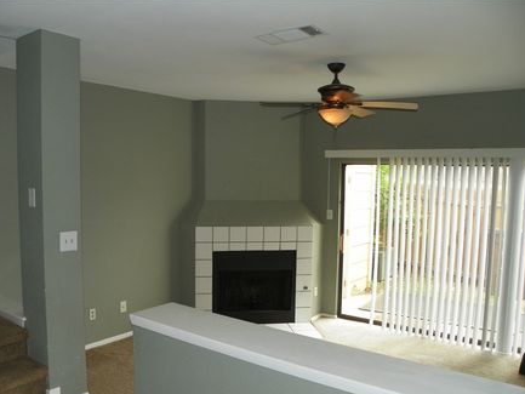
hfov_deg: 59.9
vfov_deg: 46.7
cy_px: 224
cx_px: 242
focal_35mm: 30
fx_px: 455
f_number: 2.8
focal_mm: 4.6
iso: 64
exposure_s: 1/100
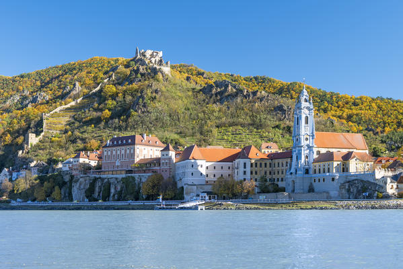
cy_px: 134
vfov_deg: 27.0
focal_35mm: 50
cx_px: 202
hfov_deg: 39.6
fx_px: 560
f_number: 11
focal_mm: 50
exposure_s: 1/25
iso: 100
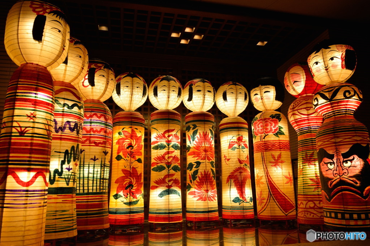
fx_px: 288
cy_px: 123
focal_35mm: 28
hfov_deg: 65.5
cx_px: 185
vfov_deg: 46.4
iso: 400
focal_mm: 28
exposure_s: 1/40
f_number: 10
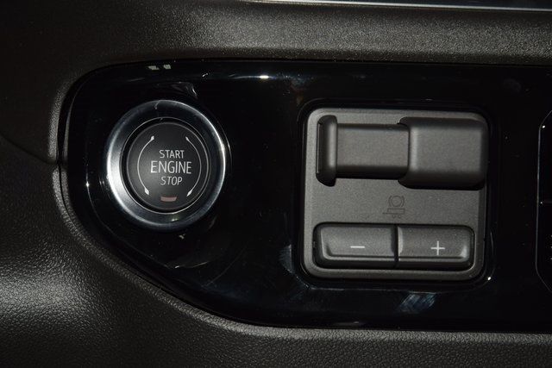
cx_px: 276
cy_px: 184
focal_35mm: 105
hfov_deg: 19.5
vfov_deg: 13.0
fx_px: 1610
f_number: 8
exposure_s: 1/125
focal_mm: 70
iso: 100
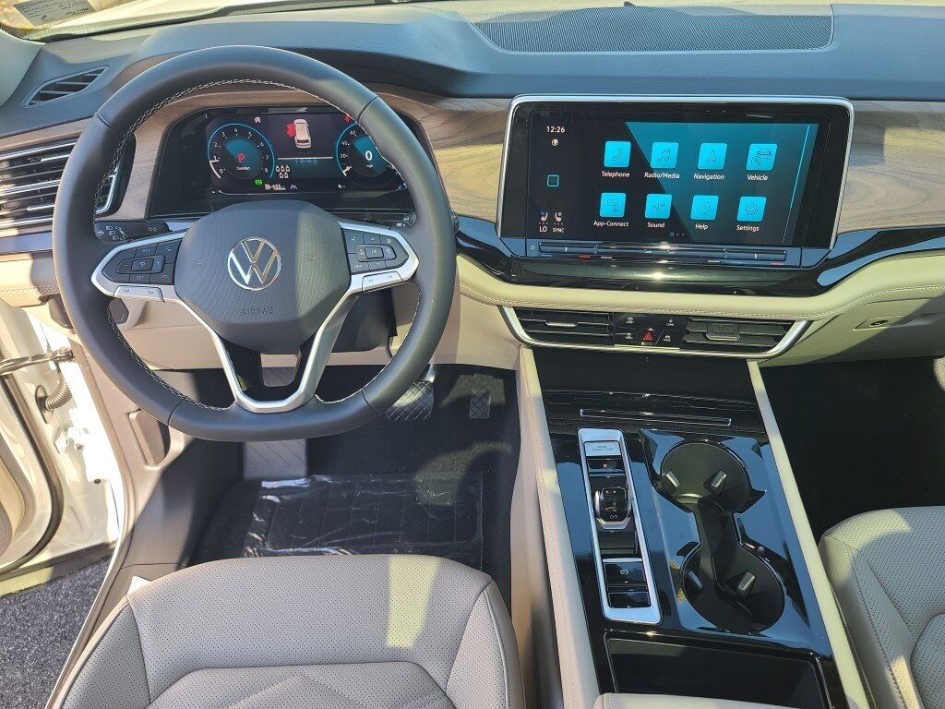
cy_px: 354
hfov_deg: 69.4
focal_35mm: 25
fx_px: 682
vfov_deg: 54.9
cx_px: 472
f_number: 1.8
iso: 50
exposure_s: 1/120
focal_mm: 7
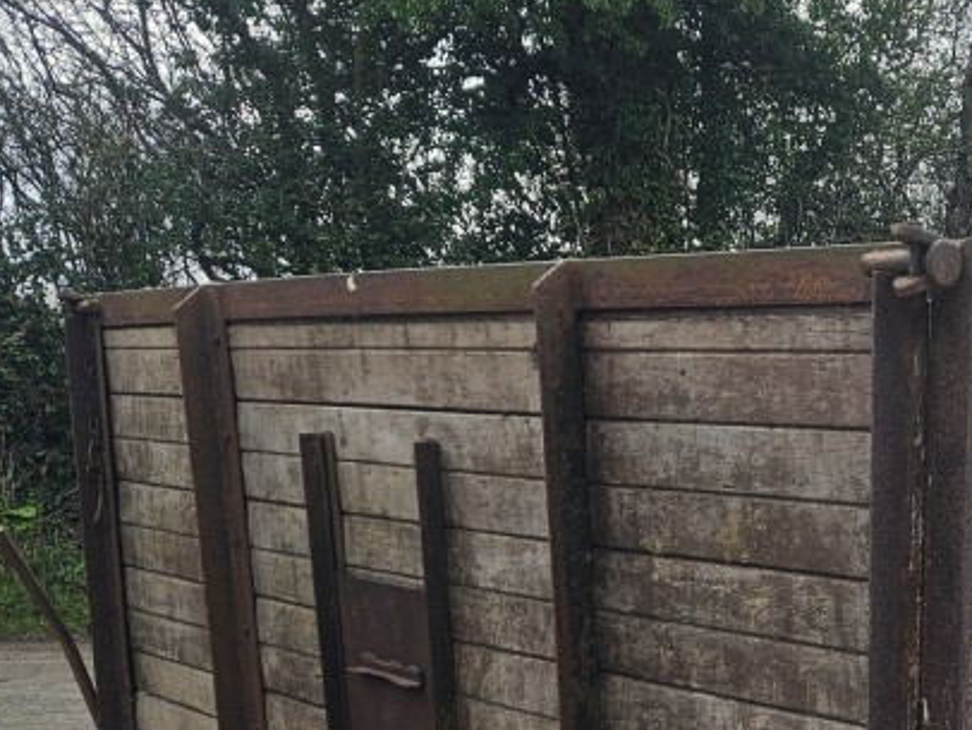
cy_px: 759
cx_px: 1003
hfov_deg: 30.5
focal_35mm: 58
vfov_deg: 24.0
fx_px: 1630
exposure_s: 1/617
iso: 25
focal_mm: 5.4
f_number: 1.8
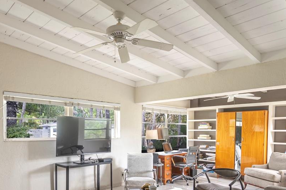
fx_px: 222
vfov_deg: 45.1
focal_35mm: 28
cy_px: 137
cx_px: 124
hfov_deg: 65.2
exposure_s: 1/3
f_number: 4
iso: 100
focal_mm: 14
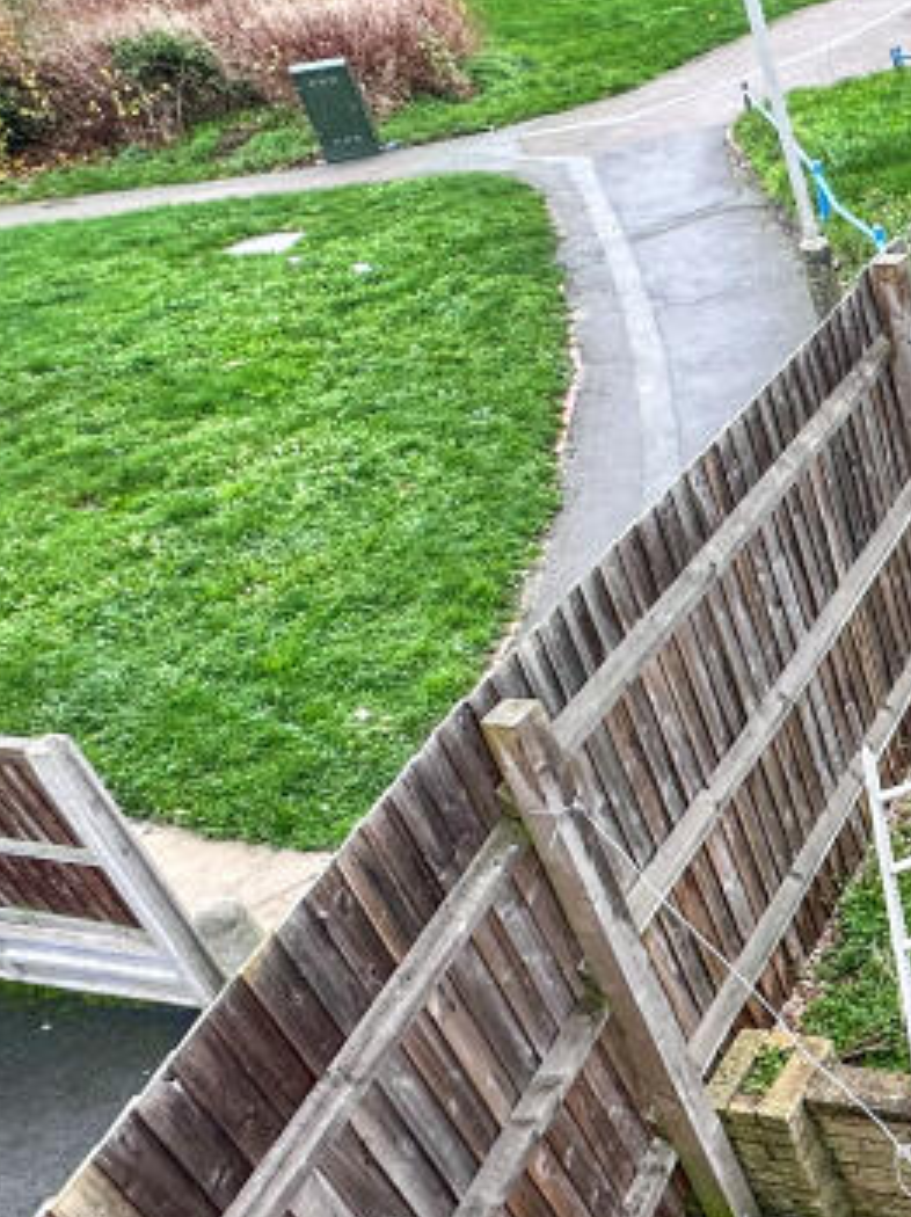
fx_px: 1440
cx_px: 1224
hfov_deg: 28.1
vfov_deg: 45.8
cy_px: 622
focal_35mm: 41
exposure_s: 1/100
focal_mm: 2.22
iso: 64
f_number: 2.2
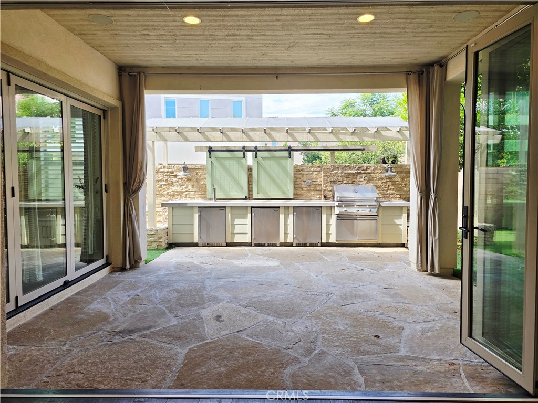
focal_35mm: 23
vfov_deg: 58.9
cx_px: 269
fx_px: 357
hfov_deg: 73.9
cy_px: 202
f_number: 1.7
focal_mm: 6.3
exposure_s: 1/128
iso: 12
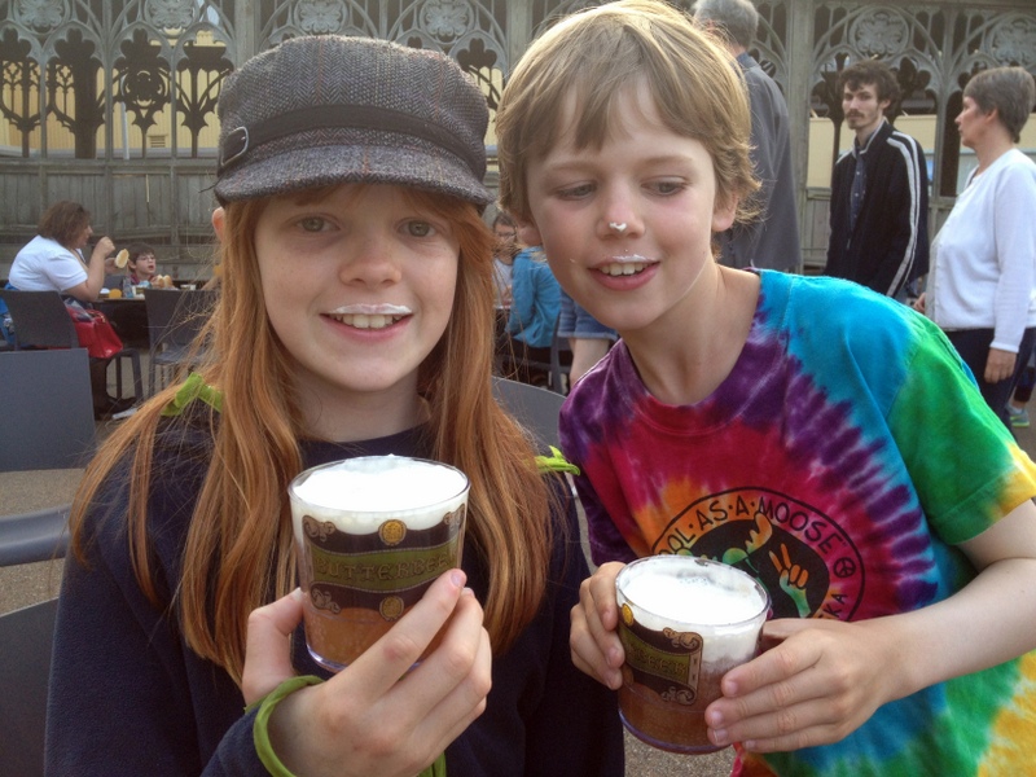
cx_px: 518
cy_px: 388
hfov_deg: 52.6
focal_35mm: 35
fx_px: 1047
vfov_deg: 40.7
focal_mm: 4.28
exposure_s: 1/120
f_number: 2.4
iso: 64
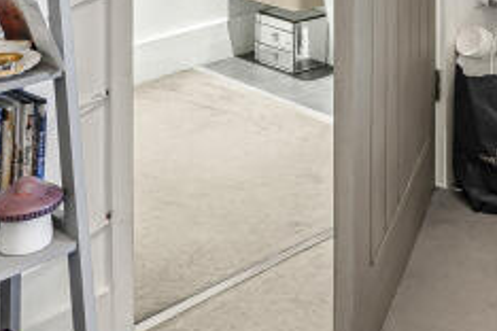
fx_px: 966
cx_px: 516
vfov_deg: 17.1
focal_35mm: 70
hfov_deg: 27.0
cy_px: -203
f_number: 8
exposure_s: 1/4
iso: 400
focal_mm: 16
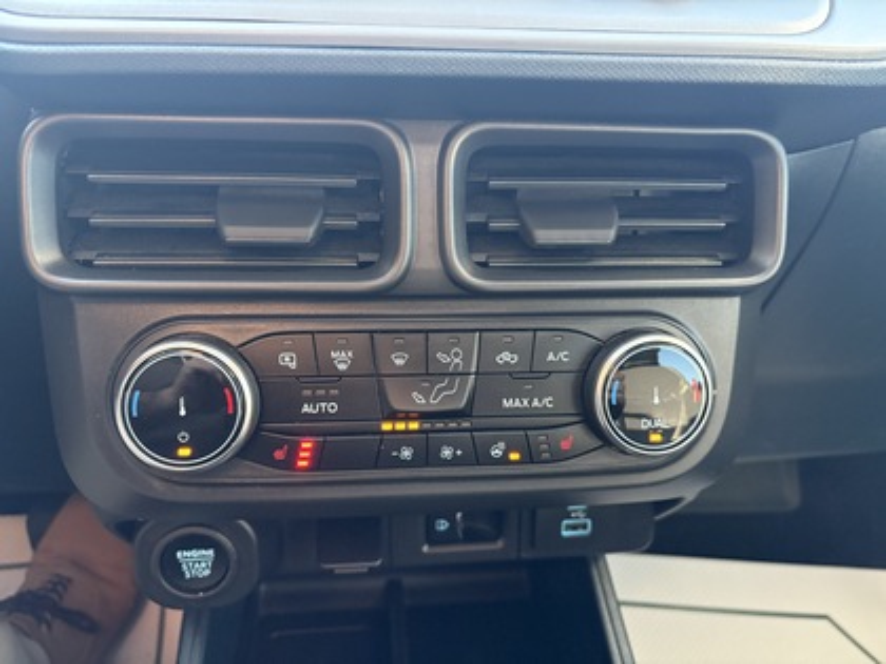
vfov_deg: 53.1
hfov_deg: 67.3
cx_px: 443
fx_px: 665
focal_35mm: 26
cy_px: 332
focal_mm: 5.96
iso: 320
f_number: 1.6
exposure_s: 1/60
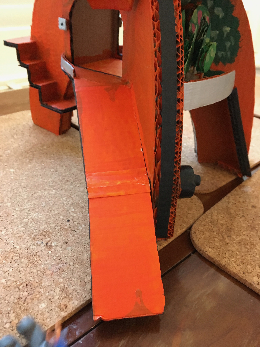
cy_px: 174
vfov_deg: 61.7
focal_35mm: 29
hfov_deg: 48.2
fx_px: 290
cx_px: 130
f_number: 2.2
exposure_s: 1/17
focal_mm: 4.15
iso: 200
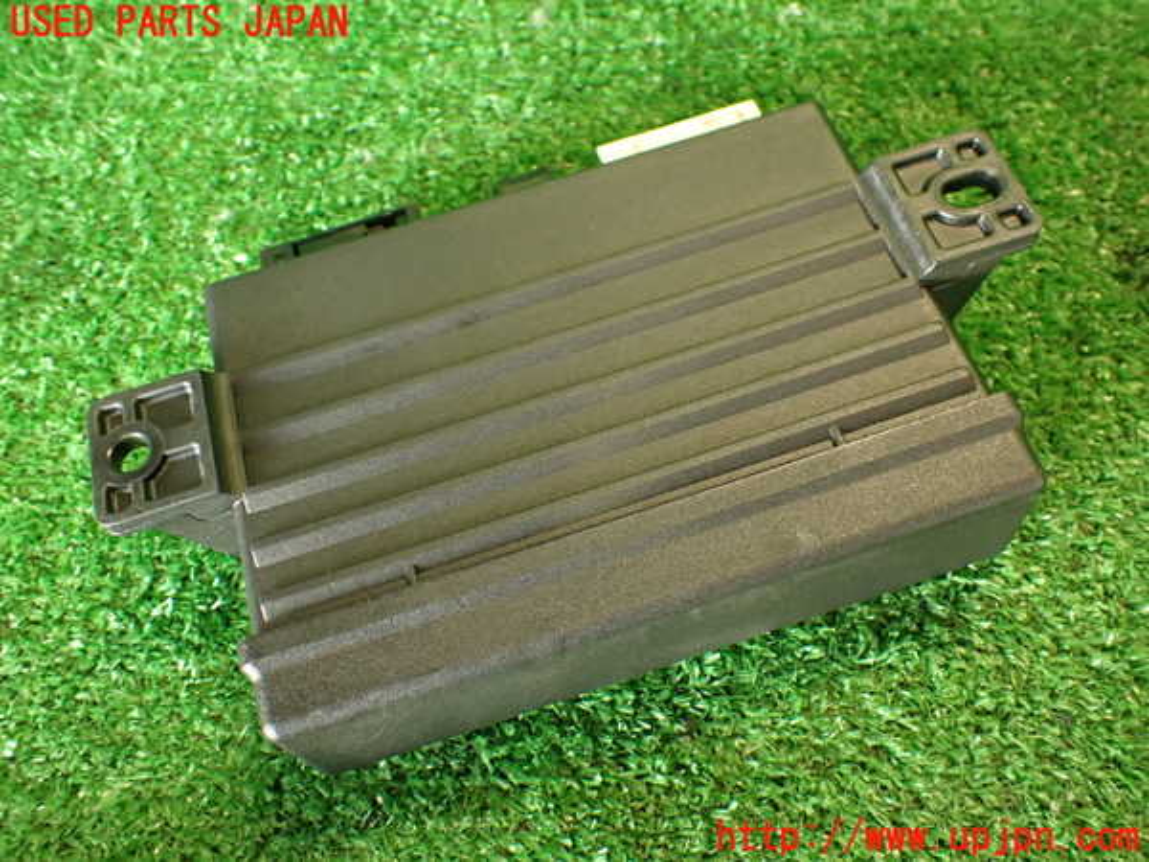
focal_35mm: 32
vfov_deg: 44.2
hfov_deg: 56.8
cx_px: 574
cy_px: 431
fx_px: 1062
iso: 320
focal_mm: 5.79
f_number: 2.4
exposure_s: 1/30
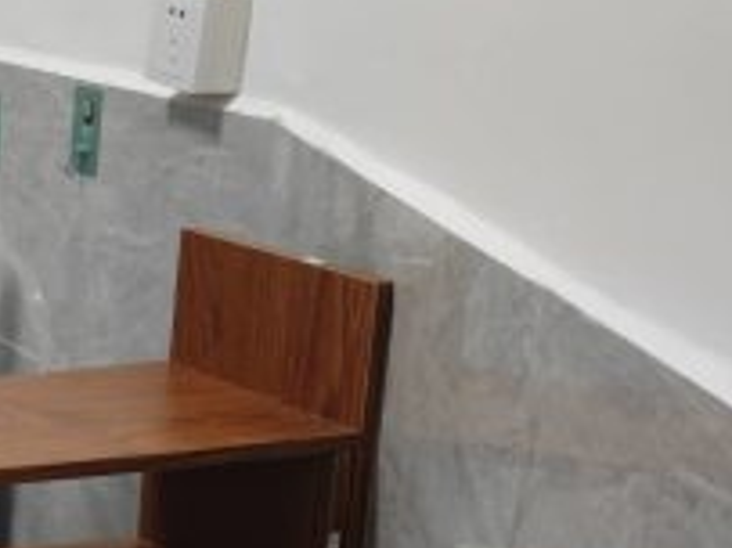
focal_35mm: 150
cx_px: -700
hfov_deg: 11.9
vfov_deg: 9.9
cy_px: 400
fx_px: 3170
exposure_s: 1/76
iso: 366
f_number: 1.95
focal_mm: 7.59
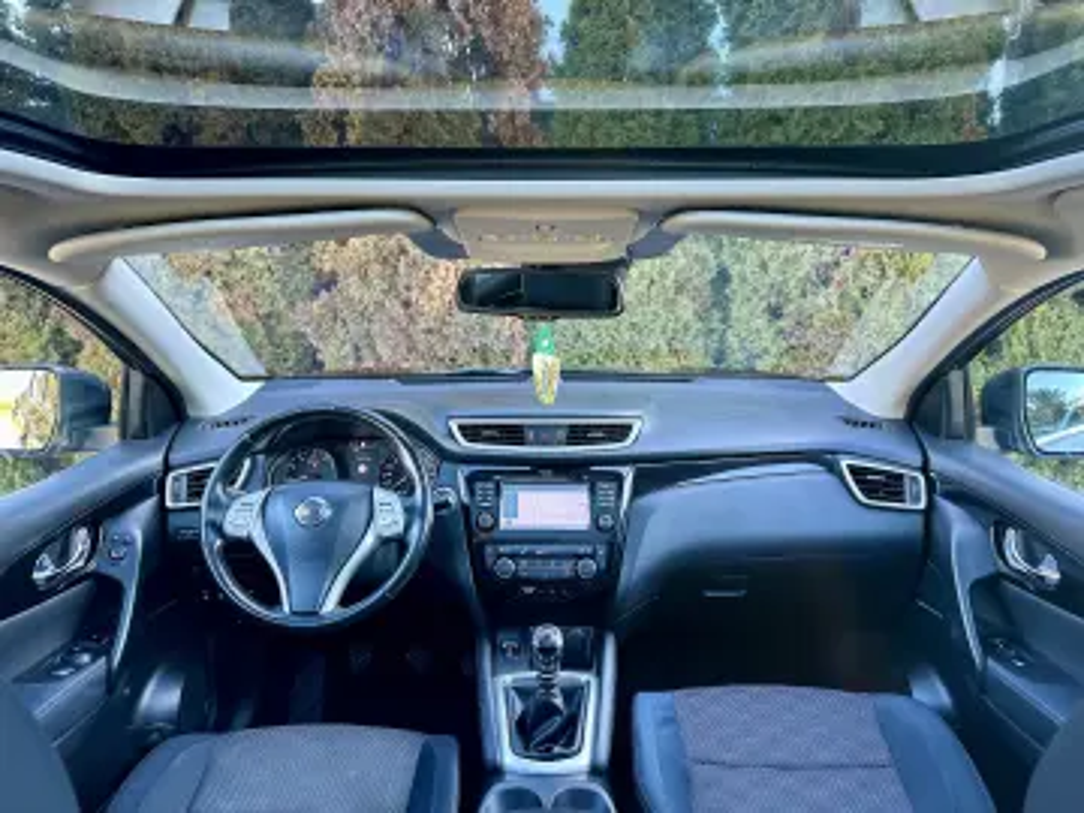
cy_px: 406
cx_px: 542
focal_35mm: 24
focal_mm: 6.86
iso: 200
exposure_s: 1/111
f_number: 1.78
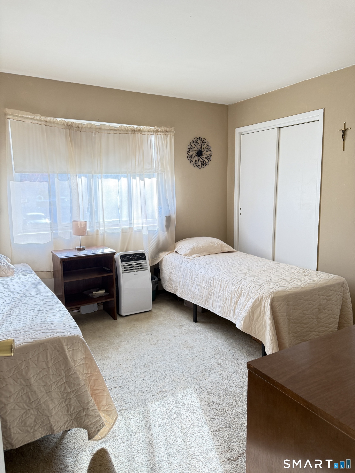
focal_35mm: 24
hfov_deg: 56.8
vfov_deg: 71.6
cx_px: 178
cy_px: 236
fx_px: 328
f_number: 1.78
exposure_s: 1/72
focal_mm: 6.76
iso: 200
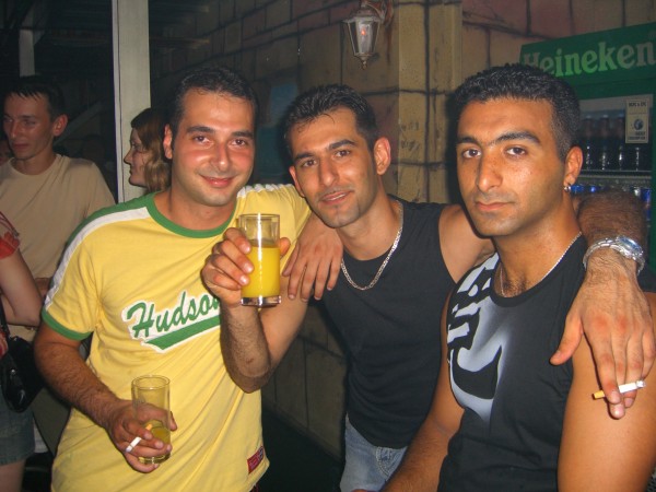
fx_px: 720
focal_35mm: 38
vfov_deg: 37.7
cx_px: 328
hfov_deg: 49.0
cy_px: 246
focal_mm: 7.9
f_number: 2.8
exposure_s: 1/60
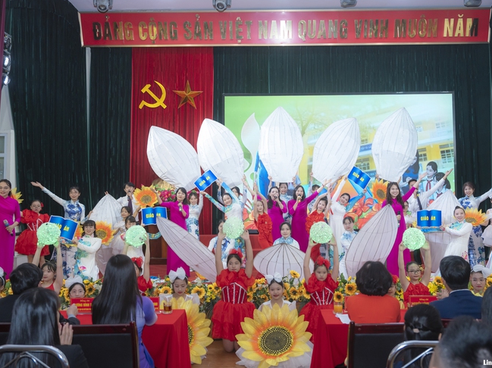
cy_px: 183
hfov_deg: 53.9
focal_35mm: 34
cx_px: 271
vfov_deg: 41.8
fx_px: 483
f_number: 4
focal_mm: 31
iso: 2000
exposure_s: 1/160
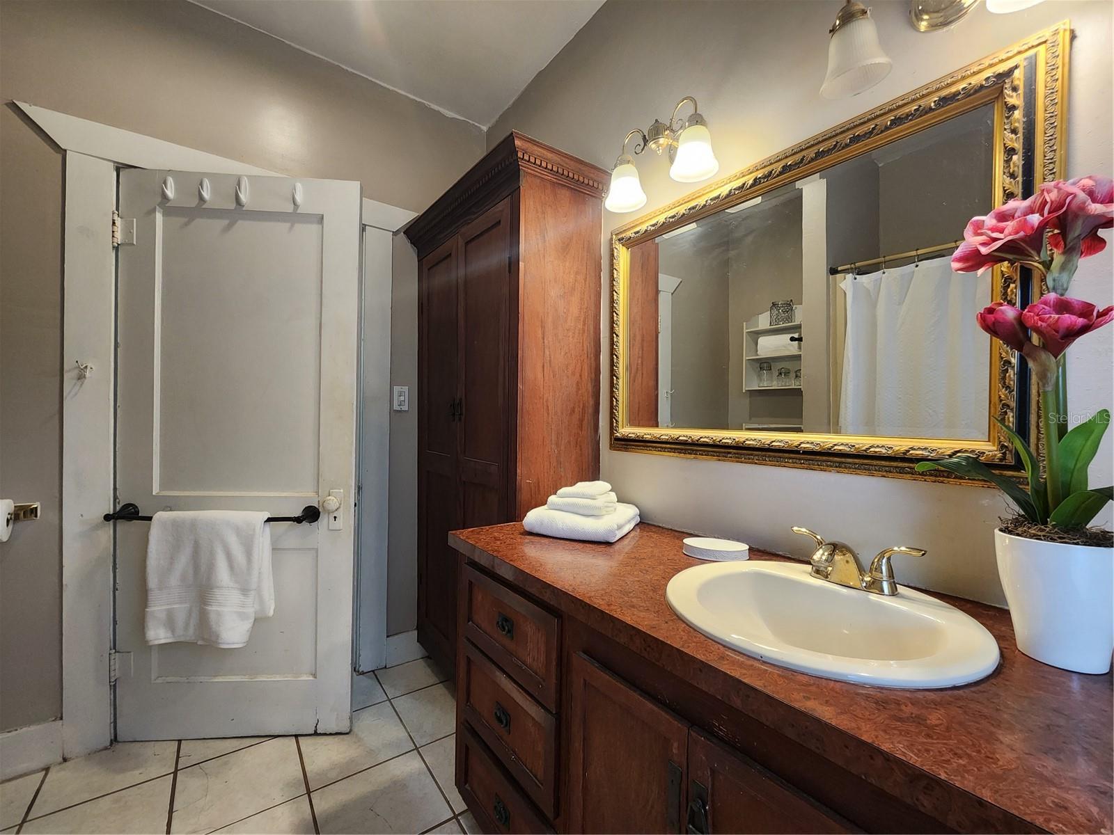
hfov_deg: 106.2
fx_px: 418
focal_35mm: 13
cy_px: 418
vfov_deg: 89.9
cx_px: 557
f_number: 2.2
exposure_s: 1/60
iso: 250
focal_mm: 2.2
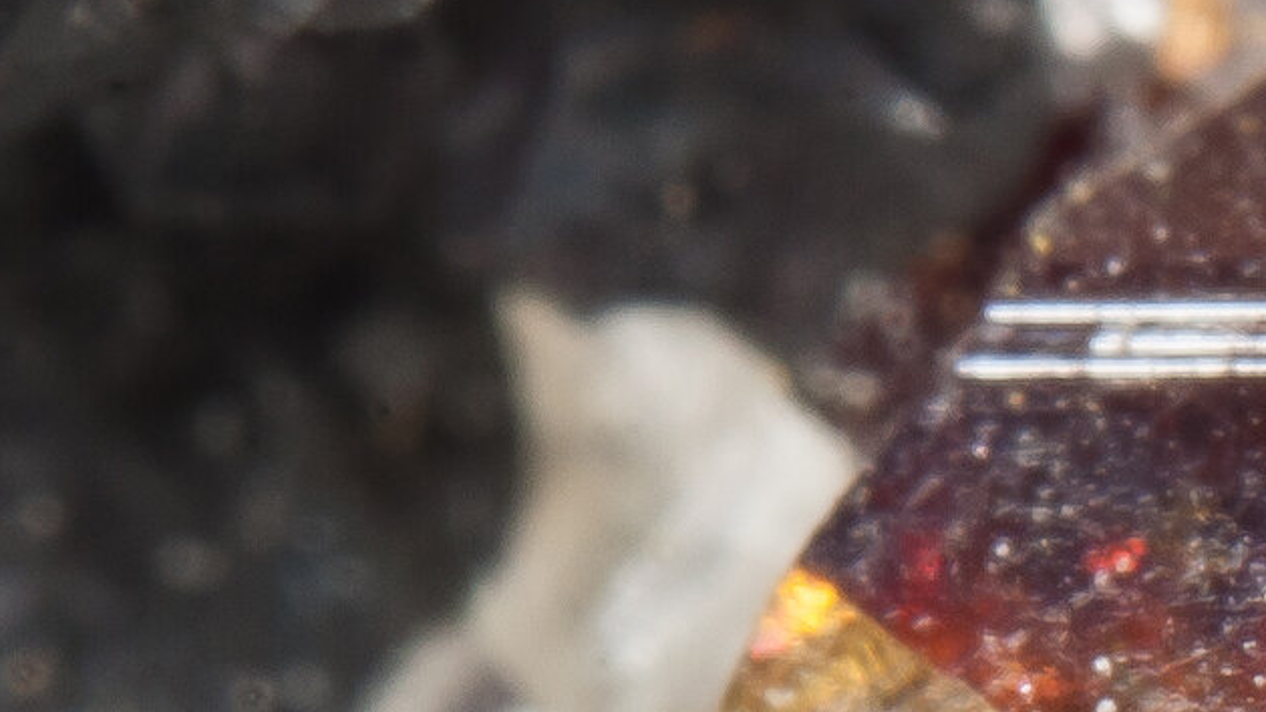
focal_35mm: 374
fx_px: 12557
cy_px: 1030
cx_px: 2091
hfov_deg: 5.7
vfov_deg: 3.2
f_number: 25
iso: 250
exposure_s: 1.6
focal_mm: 60
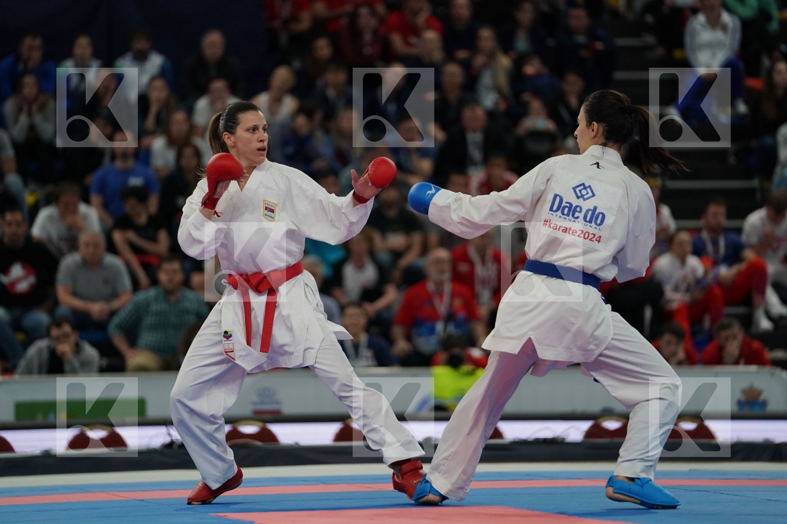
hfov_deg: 11.3
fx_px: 3978
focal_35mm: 182
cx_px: 394
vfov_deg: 7.5
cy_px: 262
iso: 1250
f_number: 2.8
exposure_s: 1/1000
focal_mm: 182
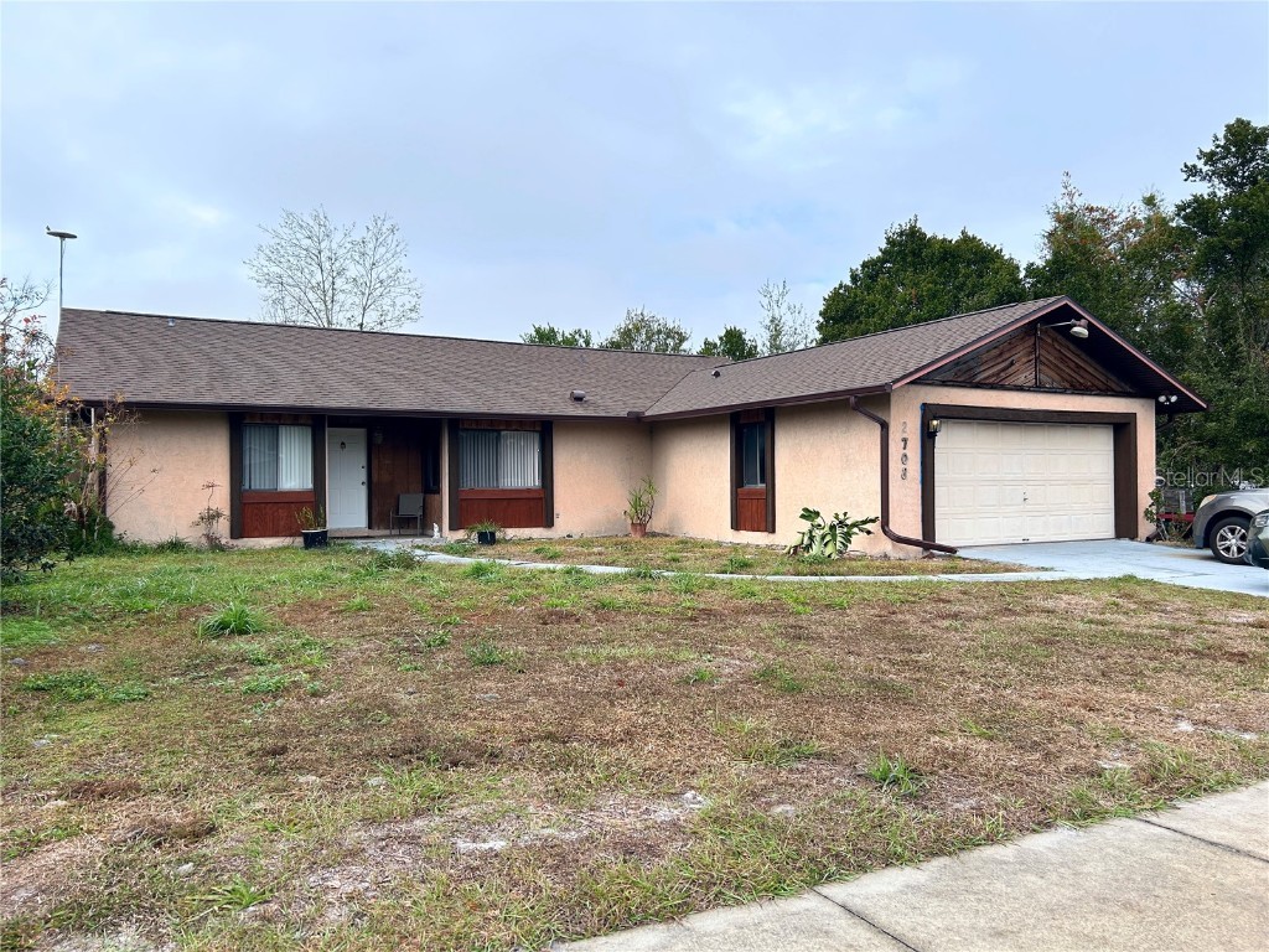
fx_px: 953
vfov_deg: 53.1
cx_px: 634
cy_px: 476
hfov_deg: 67.3
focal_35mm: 26
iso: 50
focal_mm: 5.7
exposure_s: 1/2083
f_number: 1.5
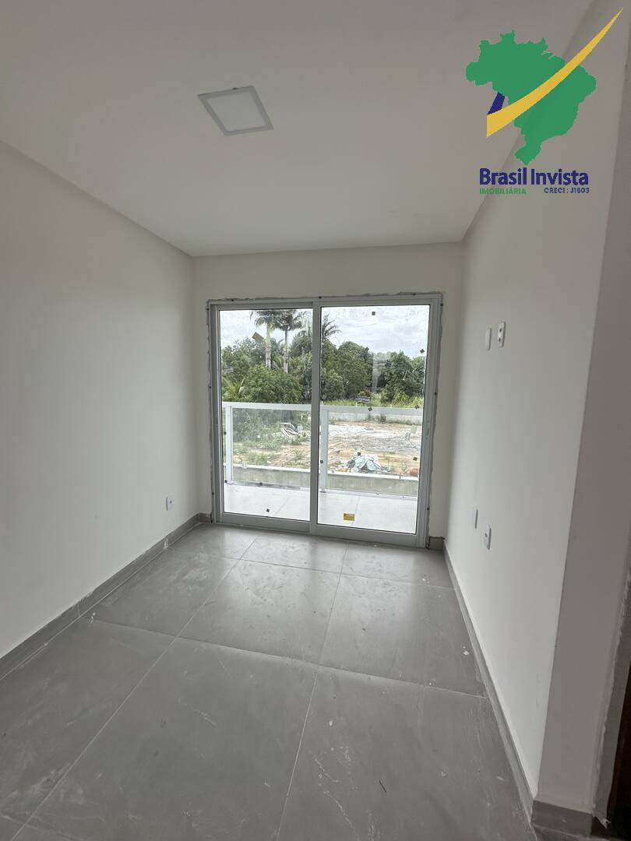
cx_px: 316
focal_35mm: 14
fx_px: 340
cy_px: 420
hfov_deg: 85.7
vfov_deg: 102.1
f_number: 2.2
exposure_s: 1/354
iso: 40
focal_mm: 2.22
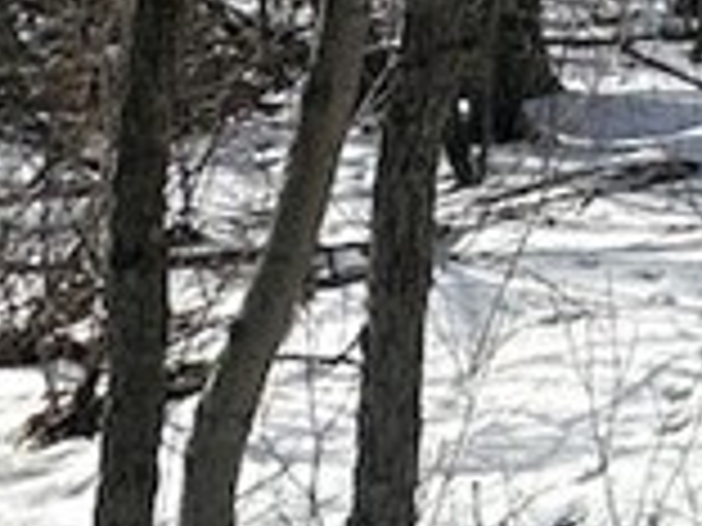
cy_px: -333
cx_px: 1674
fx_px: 1866
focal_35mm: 92
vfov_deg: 14.6
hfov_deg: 14.4
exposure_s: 1/1043
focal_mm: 2.22
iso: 40
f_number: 2.2
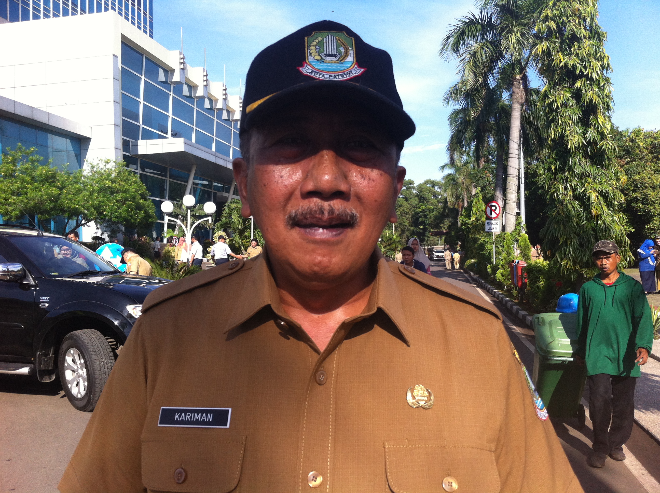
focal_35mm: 35
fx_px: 666
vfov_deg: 40.6
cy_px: 246
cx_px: 330
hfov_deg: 52.7
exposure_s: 1/642
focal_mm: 3.85
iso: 80
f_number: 2.8
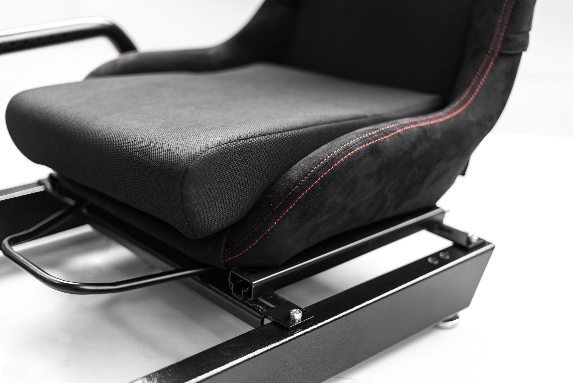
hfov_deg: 39.6
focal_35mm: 50
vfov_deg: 27.0
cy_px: 192
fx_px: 796
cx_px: 286
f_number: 1.8
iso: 100
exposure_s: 1/80
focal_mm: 50
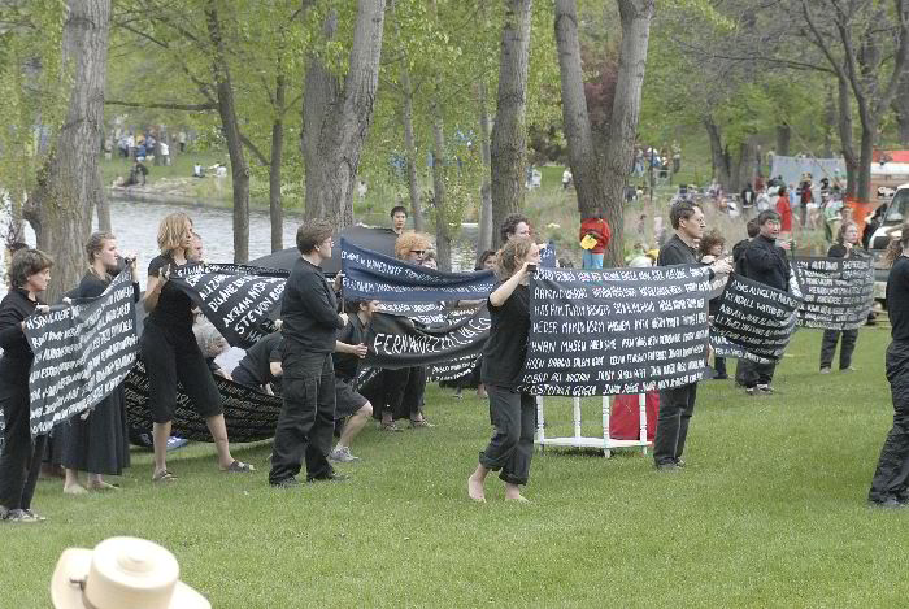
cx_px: 454
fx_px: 3034
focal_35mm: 120
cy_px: 304
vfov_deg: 11.5
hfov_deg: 17.0
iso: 400
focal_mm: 80
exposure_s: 1/320
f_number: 5.6
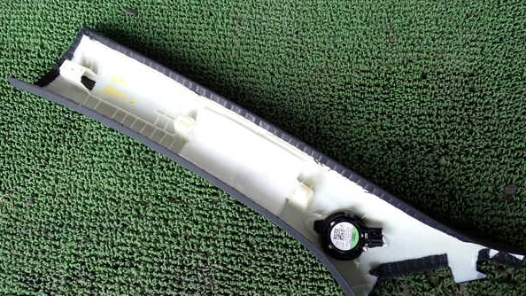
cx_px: 262
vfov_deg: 35.6
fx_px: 460
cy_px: 166
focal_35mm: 33
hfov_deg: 59.5
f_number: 2.3
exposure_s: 1/60
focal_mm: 5.4
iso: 200
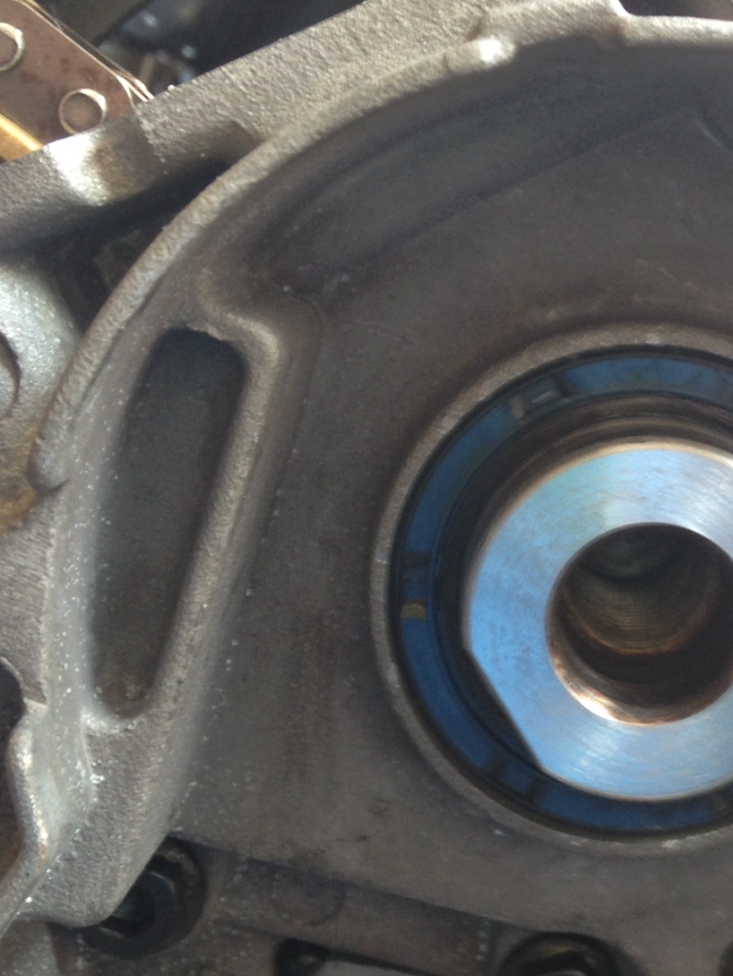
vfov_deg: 31.2
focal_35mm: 62
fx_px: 1750
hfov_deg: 23.0
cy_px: 475
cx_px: 680
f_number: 2.4
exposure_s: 1/20
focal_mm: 4.12
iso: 80
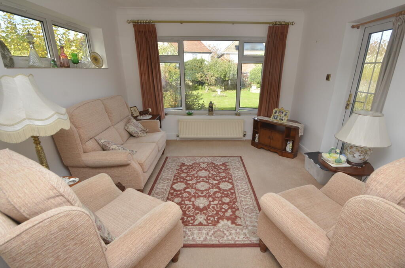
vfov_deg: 71.8
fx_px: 185
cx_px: 202
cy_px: 134
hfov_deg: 95.1
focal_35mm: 16
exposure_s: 1/200
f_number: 7.1
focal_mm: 11
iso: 180
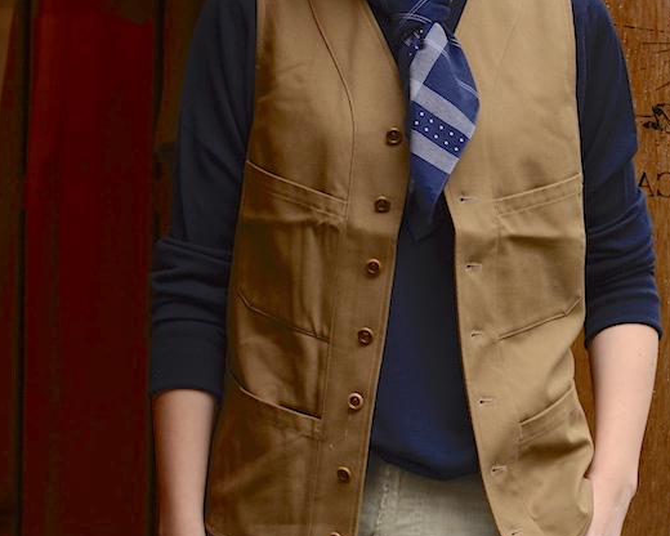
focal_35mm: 235
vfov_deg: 6.6
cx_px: 383
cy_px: 162
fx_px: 4658
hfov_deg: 8.2
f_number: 2.2
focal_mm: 85
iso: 320
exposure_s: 1/60
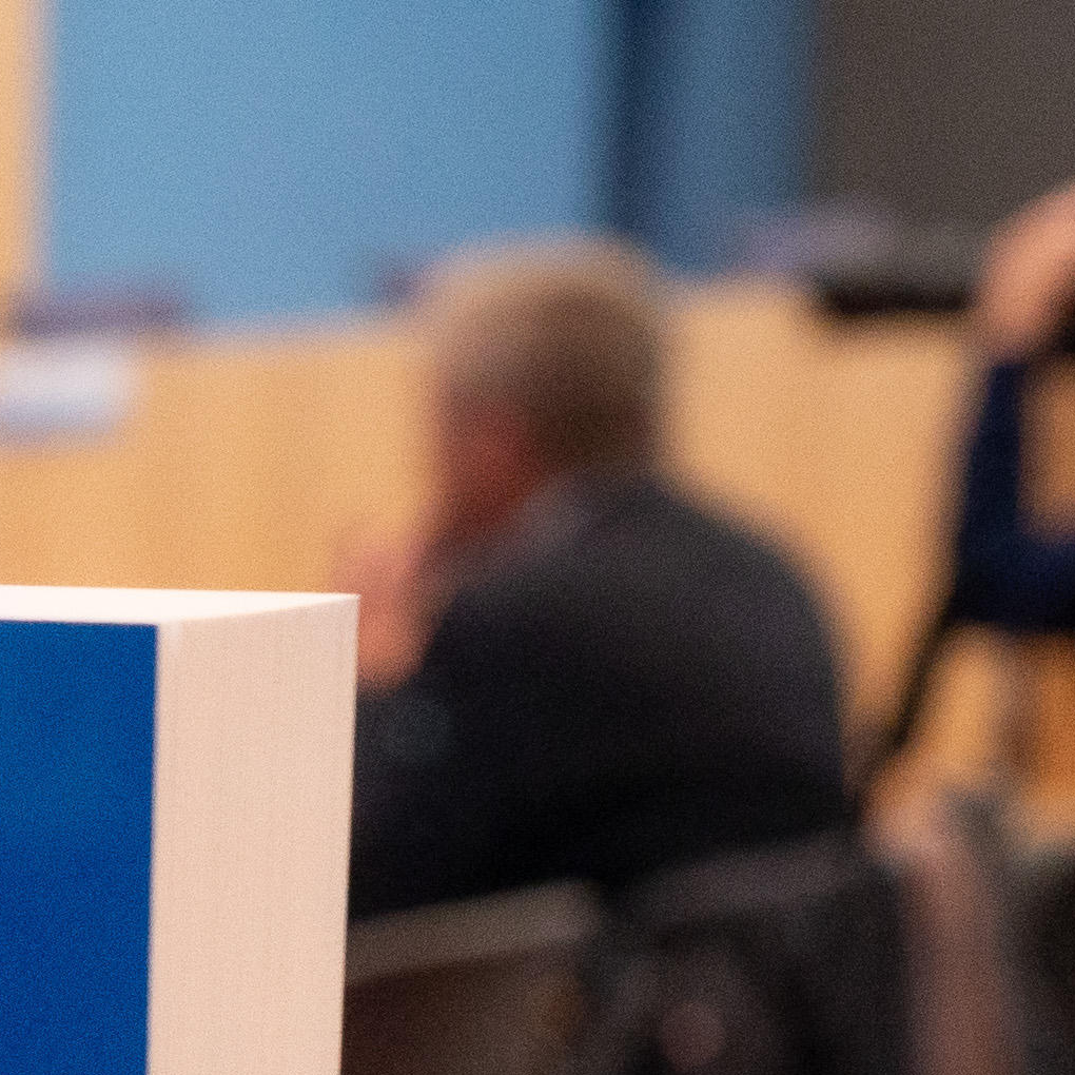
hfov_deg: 7.1
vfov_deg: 7.6
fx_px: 7905
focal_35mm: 225
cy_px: 1712
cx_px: -1938
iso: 3200
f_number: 7.1
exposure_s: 1/200
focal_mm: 45
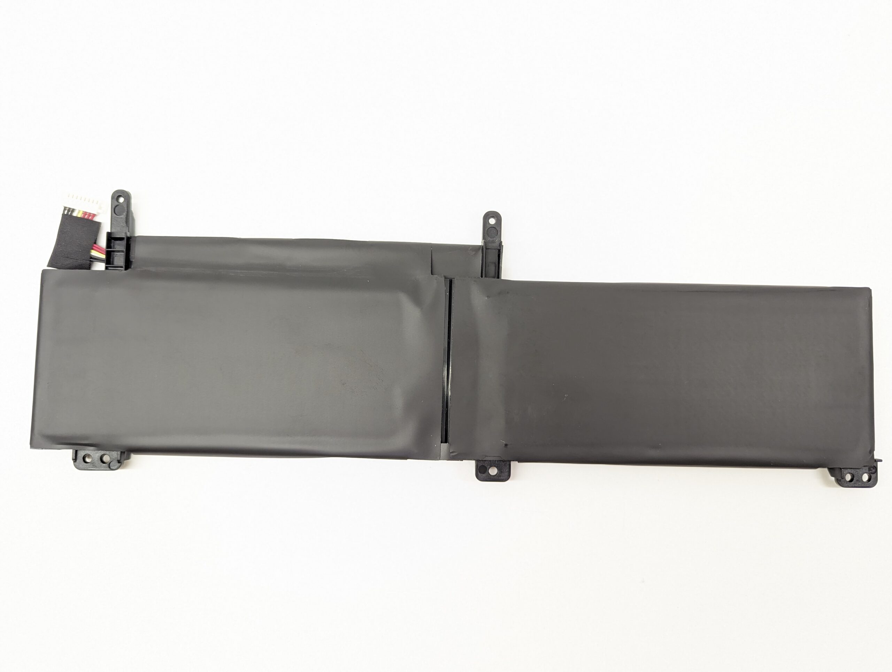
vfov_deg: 56.9
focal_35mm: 24
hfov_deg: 71.5
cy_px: 336
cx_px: 446
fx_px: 619
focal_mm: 6.81
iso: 178
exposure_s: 1/90
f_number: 1.85
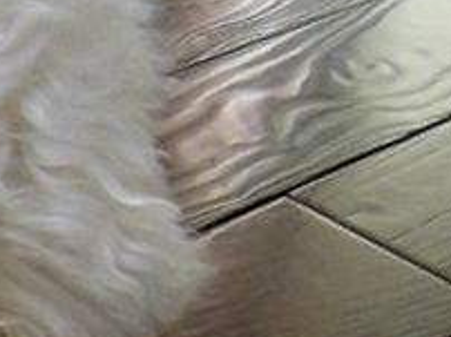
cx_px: -268
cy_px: 455
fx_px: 1470
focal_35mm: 113
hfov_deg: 15.7
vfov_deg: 12.6
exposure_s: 1/20
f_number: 3.5
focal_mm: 4.5
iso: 800
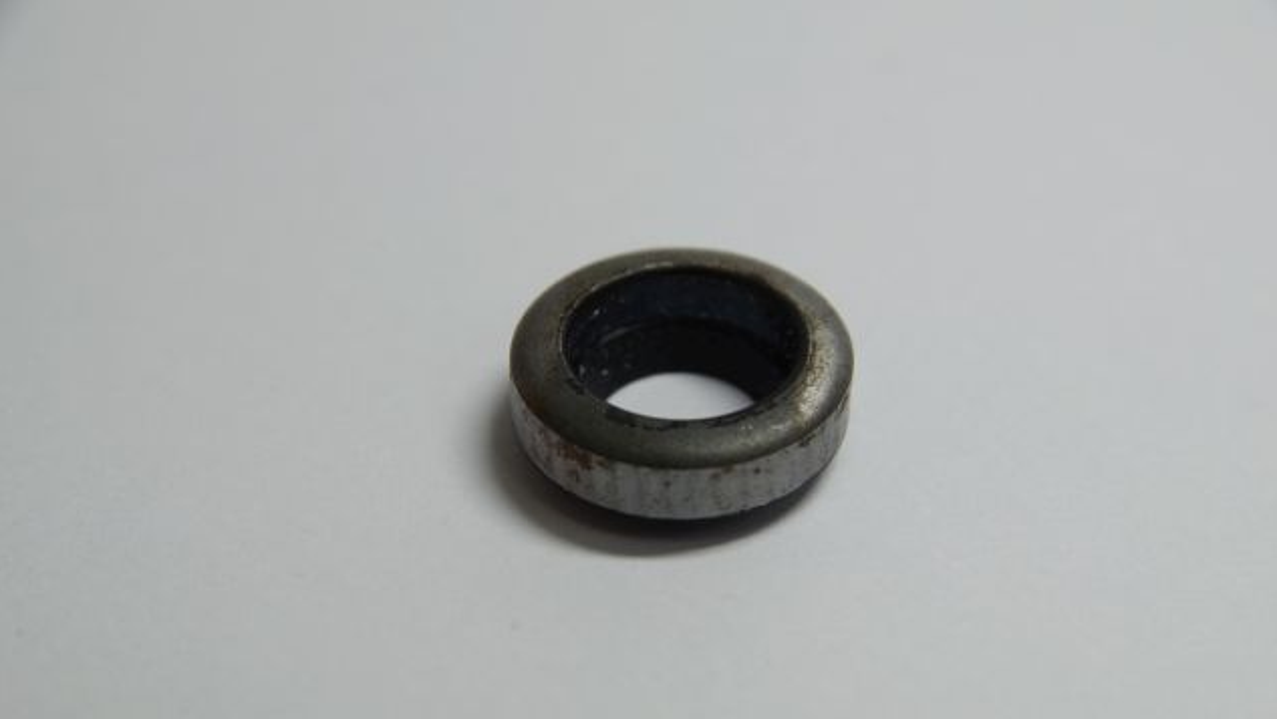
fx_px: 3760
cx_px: 641
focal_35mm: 111
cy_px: 424
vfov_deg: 10.9
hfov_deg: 19.3
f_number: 8
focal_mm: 70
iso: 100
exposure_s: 1/15
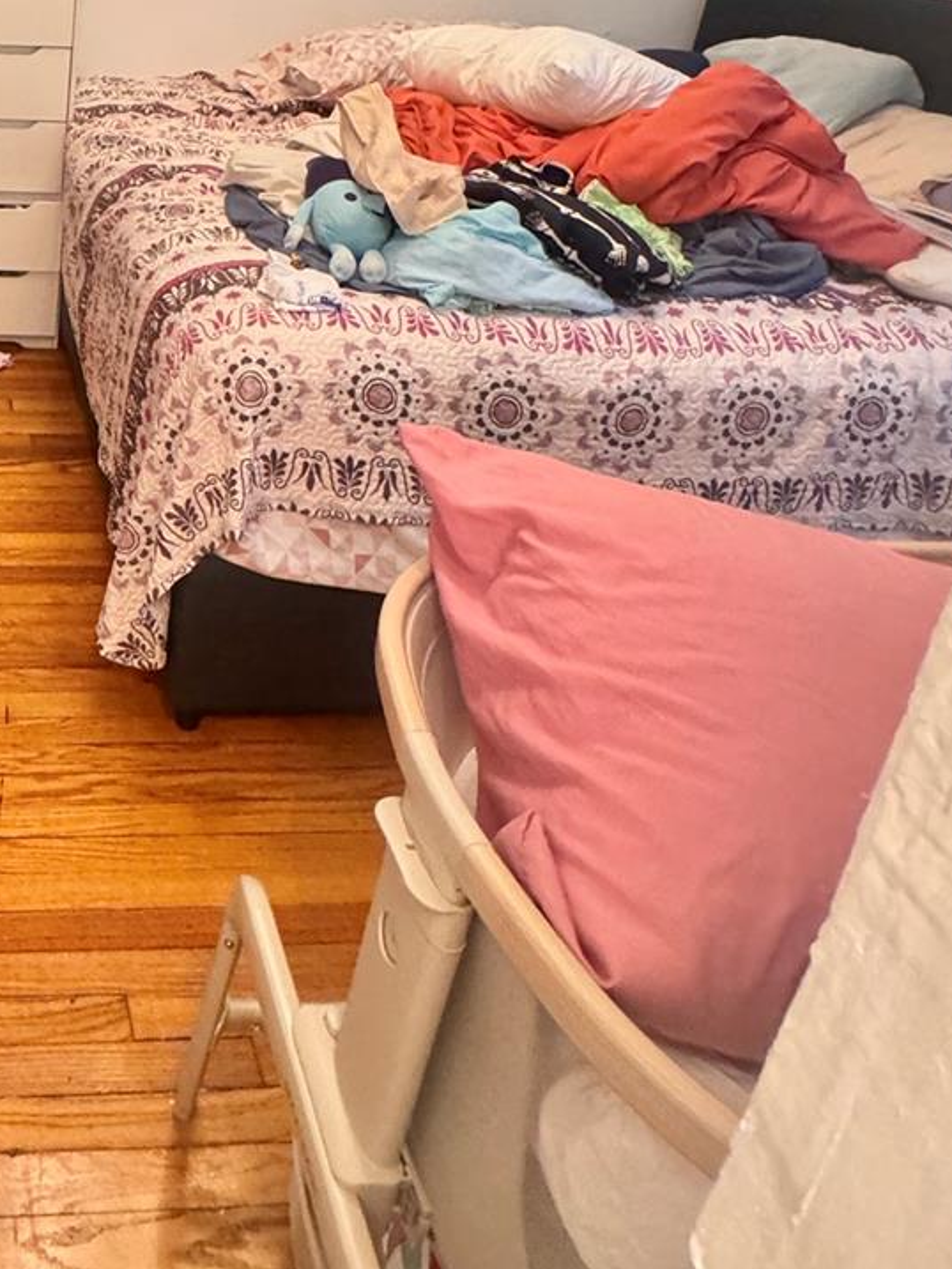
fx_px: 1100
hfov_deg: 40.6
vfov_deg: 55.0
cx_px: -12
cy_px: 223
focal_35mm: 30
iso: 800
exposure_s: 1/60
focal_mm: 2.22
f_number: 2.2
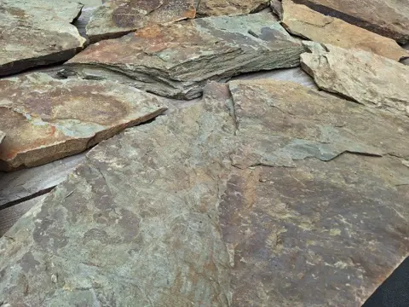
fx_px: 272
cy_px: 154
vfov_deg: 58.9
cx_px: 204
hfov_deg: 73.9
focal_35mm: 23
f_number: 1.8
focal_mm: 5.54
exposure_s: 1/517
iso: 40
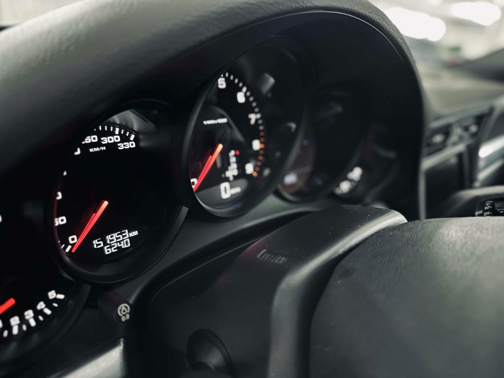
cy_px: 189
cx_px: 252
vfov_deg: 56.8
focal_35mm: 24
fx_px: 349
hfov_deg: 71.6
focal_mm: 6.86
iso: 1600
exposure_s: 1/20
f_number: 1.78
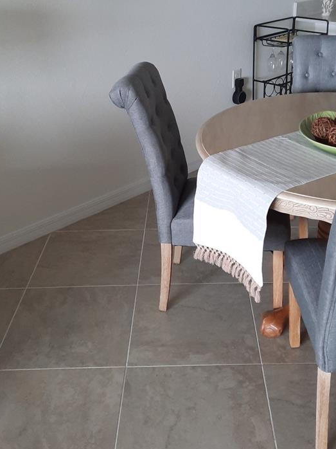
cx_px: 192
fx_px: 557
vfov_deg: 43.1
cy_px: 138
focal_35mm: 43
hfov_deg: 33.5
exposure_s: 1/60
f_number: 2
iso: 200
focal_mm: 4.6
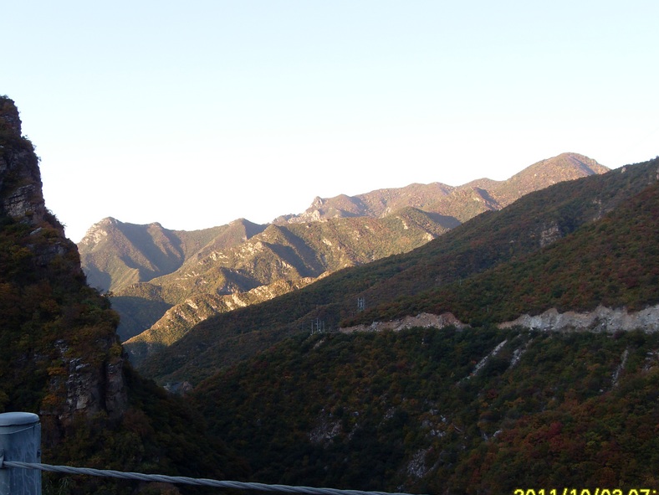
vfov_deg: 35.9
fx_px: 761
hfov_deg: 46.8
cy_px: 269
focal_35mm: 40
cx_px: 349
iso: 80
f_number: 2.8
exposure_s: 1/250
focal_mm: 6.3
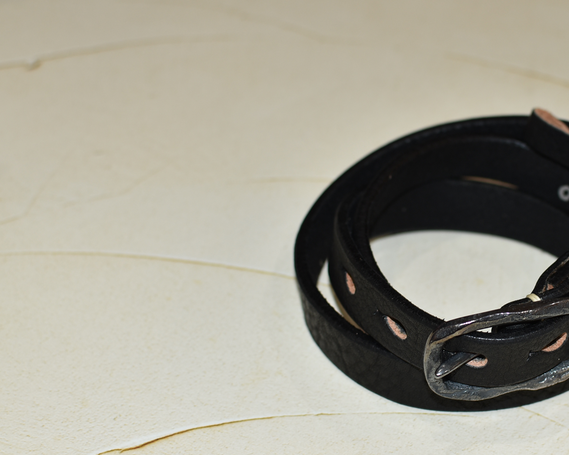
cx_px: 477
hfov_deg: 22.4
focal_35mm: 84
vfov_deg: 18.3
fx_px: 1411
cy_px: 300
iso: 200
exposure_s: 1/60
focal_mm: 35
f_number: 3.5
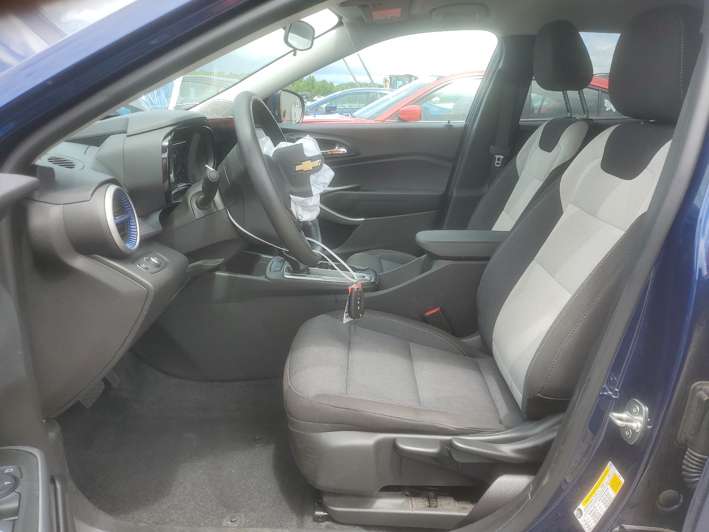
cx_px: 354
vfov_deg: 53.1
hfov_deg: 67.3
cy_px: 266
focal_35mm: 26
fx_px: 533
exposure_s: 1/667
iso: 50
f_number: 1.5
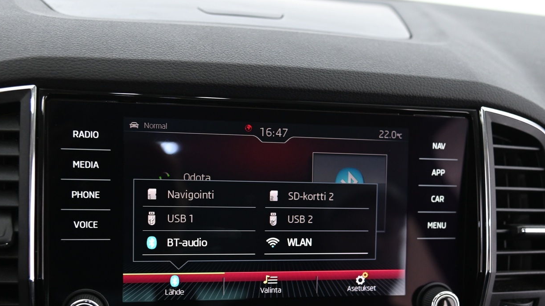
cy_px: 227
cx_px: 255
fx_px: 679
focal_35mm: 47
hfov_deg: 43.7
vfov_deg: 25.2
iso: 2000
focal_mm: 34
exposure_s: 1/25
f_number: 4
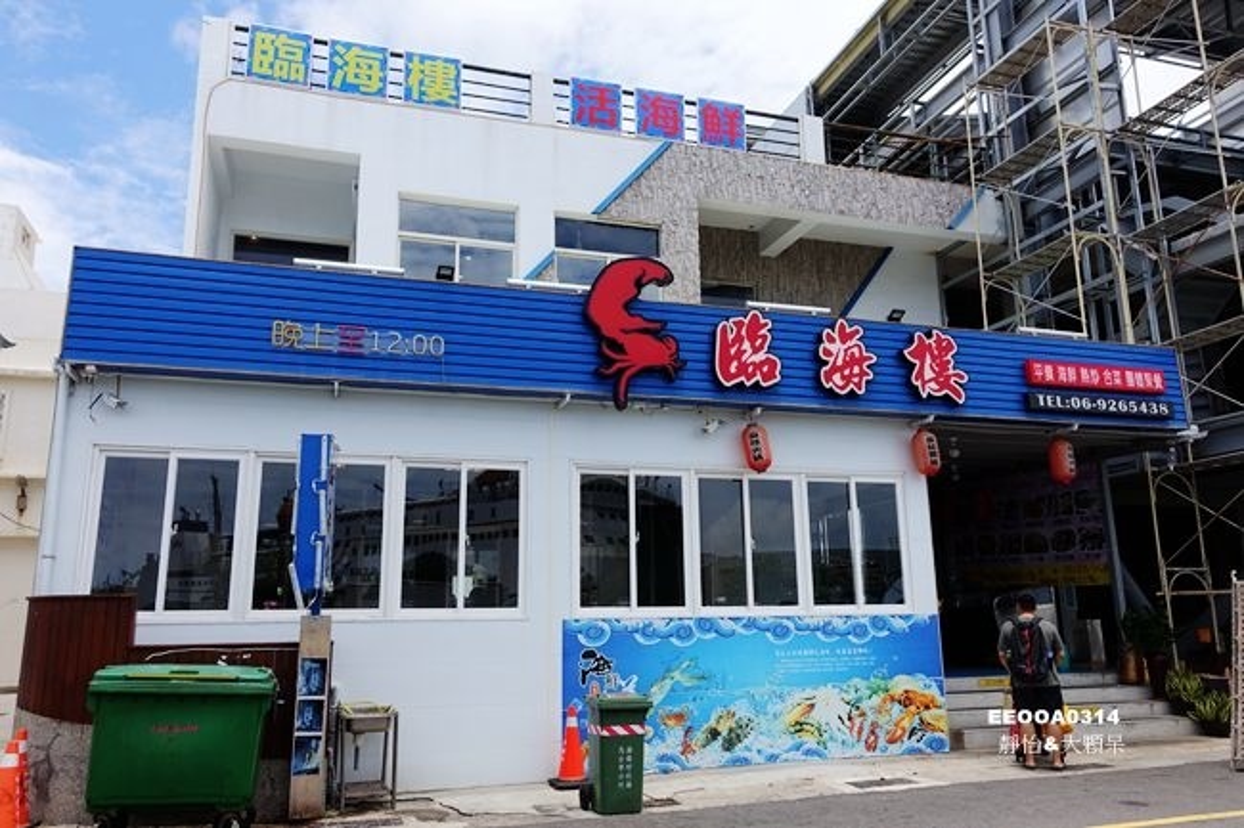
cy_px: 414
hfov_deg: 67.4
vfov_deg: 47.9
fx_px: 933
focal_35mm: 27
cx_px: 622
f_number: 5.6
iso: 125
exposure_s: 1/500
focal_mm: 9.84
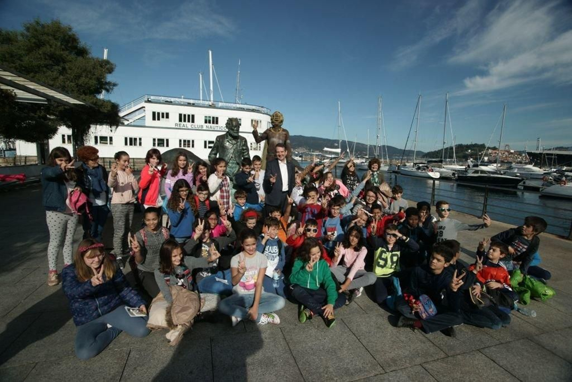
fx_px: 270
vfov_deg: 70.5
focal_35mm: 17
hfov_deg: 93.3
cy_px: 191
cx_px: 286
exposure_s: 1/320
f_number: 9
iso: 100
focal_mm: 17
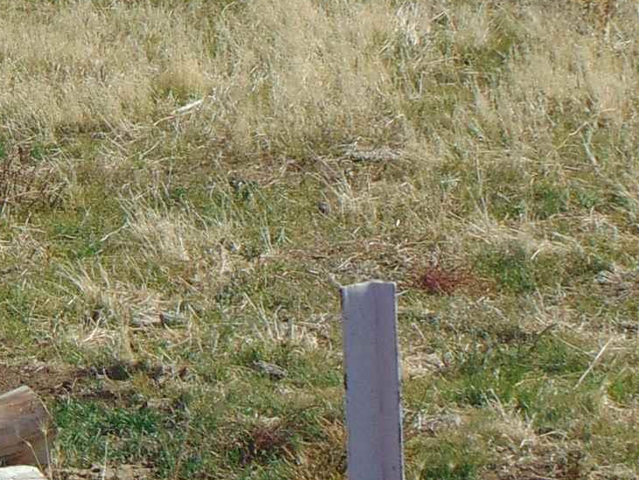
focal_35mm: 252
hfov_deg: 7.7
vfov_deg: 5.9
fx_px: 4654
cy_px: 3
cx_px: -245
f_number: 9.3
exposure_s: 1/200
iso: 80
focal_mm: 10.8
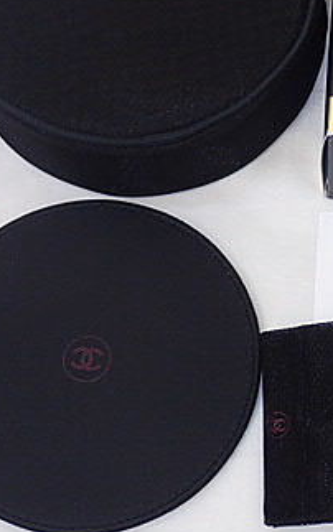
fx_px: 1495
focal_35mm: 103
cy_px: 160
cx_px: 351
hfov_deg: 12.5
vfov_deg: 20.1
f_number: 3.2
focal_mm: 8.99
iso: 200
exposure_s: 1/50
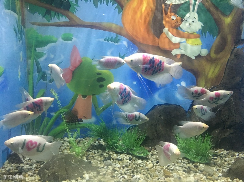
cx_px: 122
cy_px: 91
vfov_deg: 48.2
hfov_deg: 61.7
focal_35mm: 29
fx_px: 204
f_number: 2.2
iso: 125
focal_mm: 4.15
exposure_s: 1/8
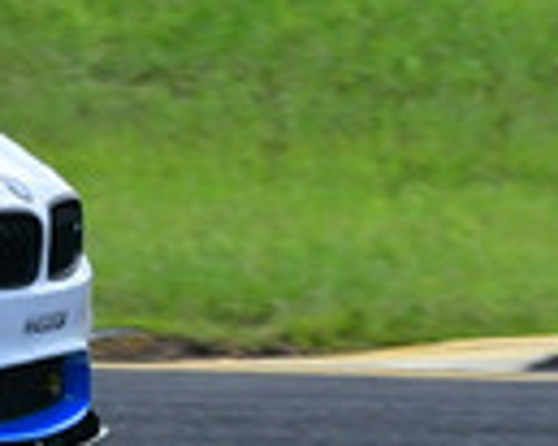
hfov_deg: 1.1
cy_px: -39
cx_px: -800
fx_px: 28895
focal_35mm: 1751
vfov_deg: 0.9
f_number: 11
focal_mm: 200
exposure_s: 1/640
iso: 1000
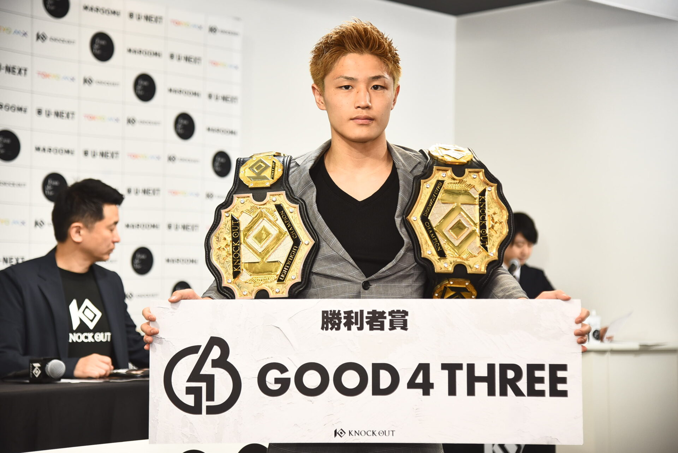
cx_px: 339
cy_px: 226
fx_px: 1470
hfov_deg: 26.0
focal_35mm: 78
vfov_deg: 17.5
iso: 500
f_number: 4
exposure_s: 1/200
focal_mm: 78
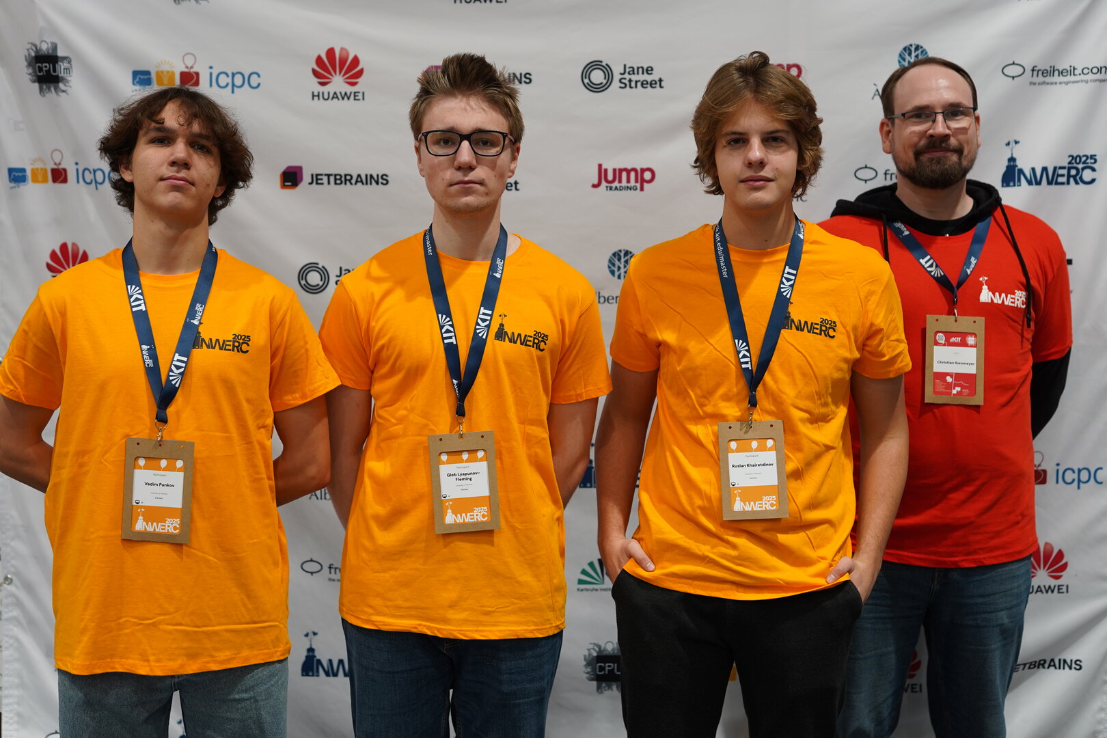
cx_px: 554
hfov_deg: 39.6
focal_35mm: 50
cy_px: 369
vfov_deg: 27.0
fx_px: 1537
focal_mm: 50
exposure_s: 1/60
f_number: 2.8
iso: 640
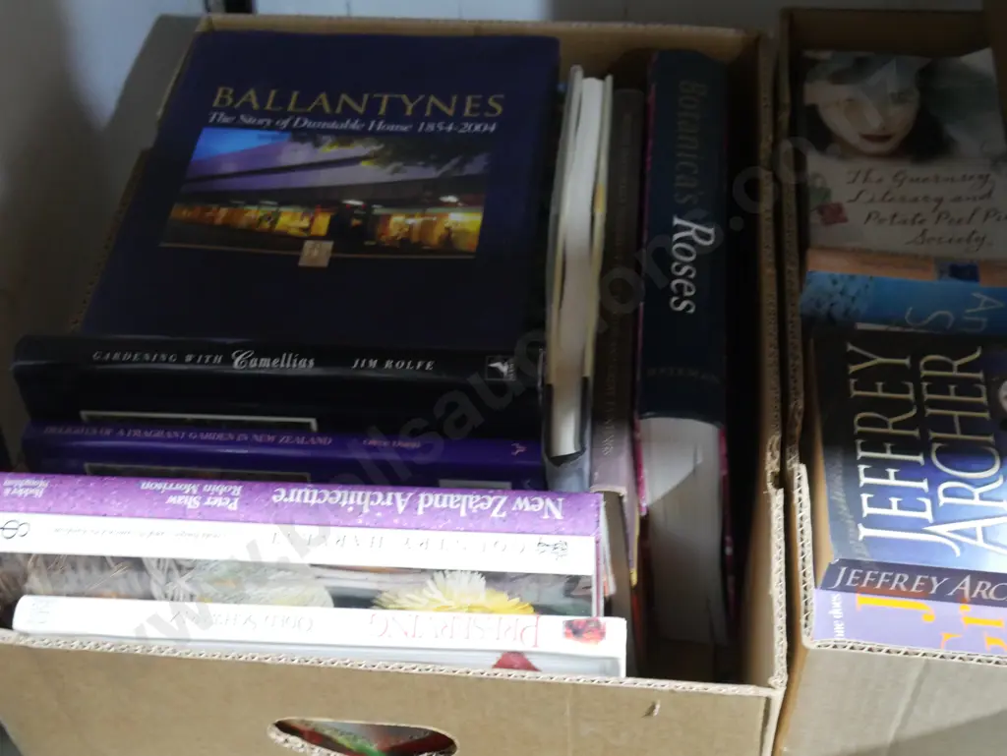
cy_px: 378
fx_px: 1339
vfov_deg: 31.5
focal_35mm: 46
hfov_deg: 41.2
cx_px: 504
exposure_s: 1/25
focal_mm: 23
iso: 3200
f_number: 5.1
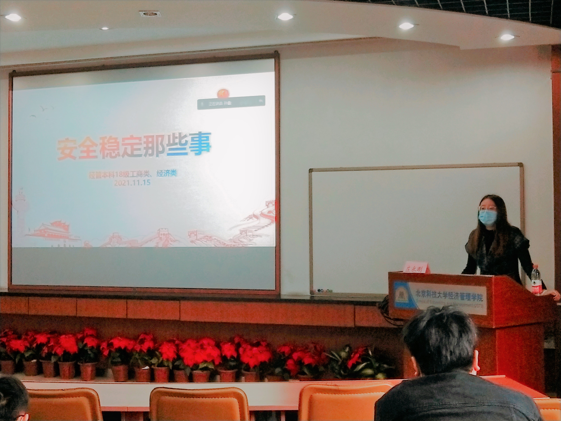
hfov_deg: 34.9
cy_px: 210
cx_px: 280
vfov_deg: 26.6
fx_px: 891
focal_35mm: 55
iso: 193
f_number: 1.8
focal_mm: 3.95
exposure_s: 1/100
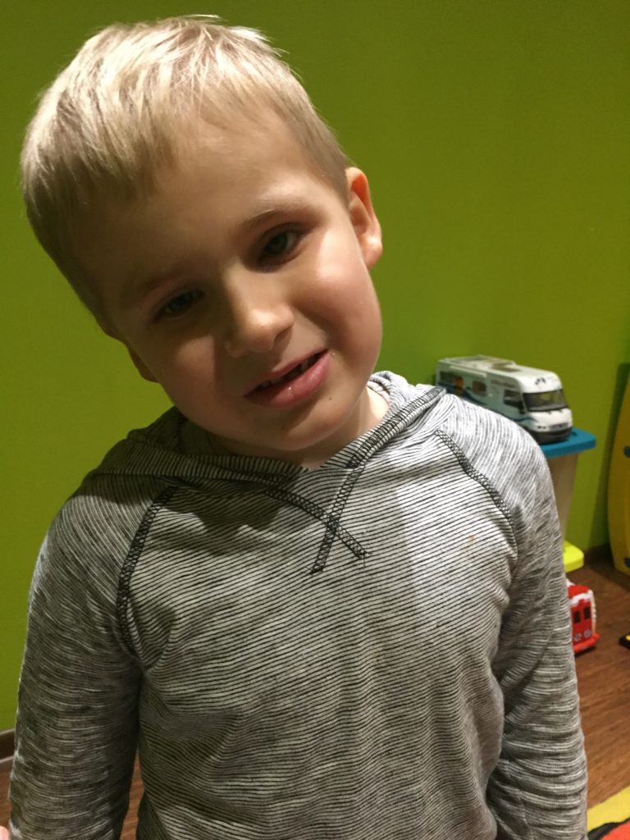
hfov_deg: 48.2
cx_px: 315
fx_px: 704
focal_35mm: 29
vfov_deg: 61.7
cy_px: 420
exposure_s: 1/17
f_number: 2.2
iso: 250
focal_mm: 4.15
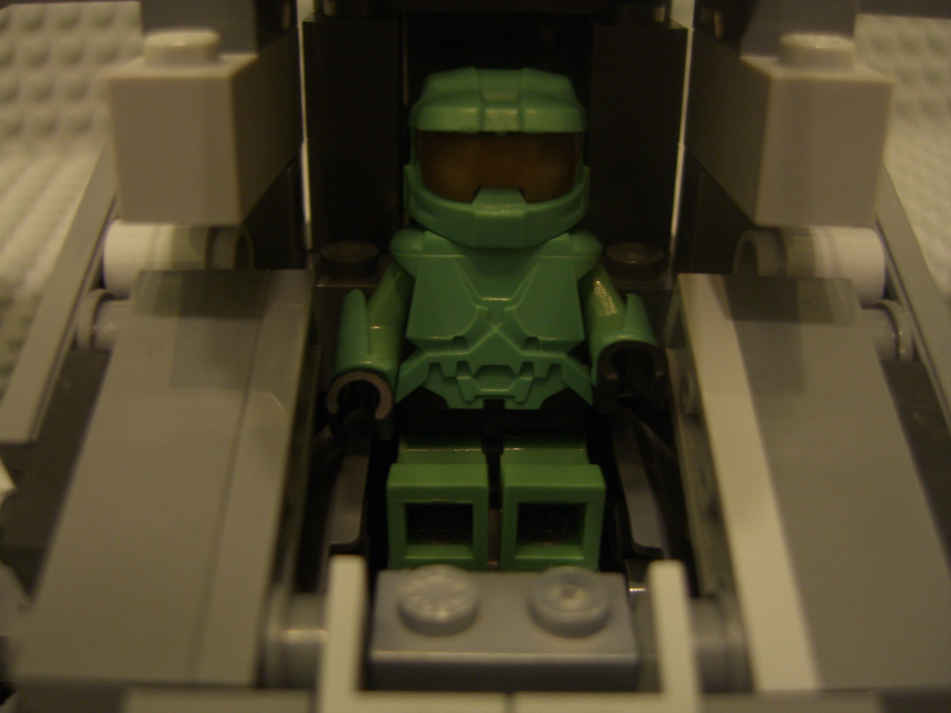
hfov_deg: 49.0
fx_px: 1044
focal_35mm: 38
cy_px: 356
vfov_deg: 37.7
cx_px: 476
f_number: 2.8
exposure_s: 1/8
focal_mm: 7.9
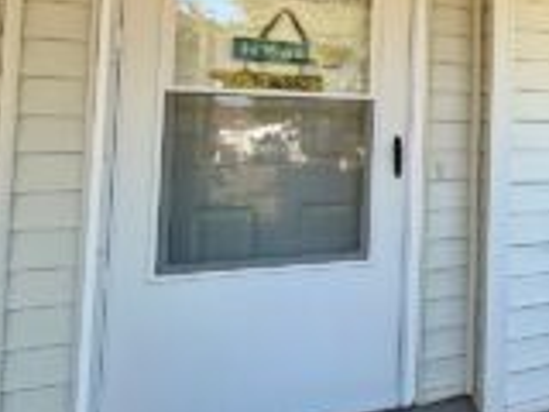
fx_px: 555
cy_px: 117
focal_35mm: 35
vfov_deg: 39.9
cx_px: 659
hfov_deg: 38.7
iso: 50
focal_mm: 2.22
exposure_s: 1/226
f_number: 2.2
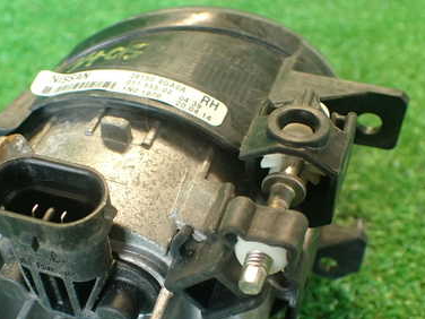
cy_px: 227
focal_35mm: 51
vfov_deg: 28.3
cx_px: 154
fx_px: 626
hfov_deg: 37.2
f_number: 2.4
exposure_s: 1/30
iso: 320
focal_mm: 5.79
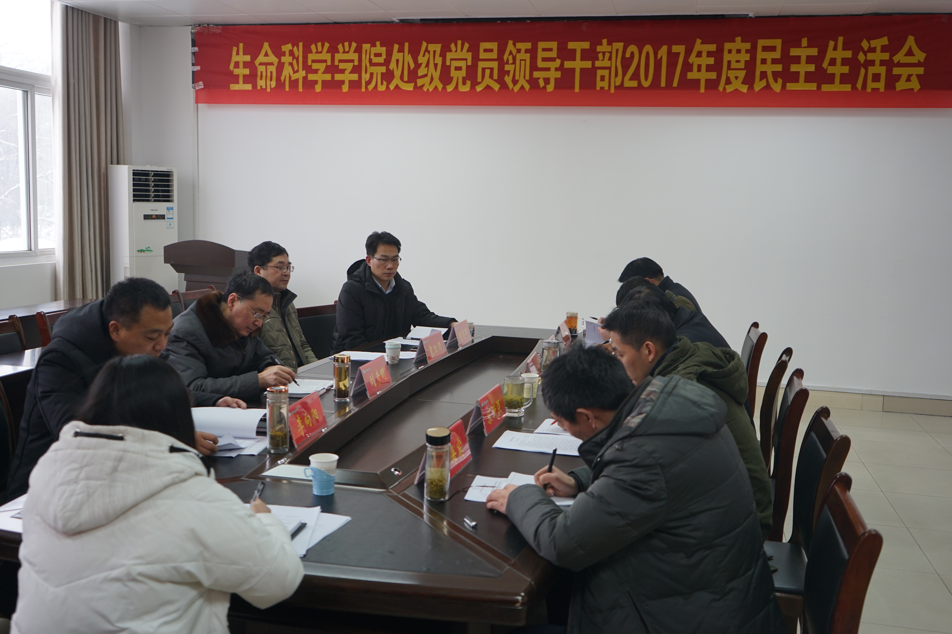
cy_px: 317
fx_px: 873
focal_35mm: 33
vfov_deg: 40.0
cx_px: 476
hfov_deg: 57.2
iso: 400
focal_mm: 33
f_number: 4
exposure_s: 1/60
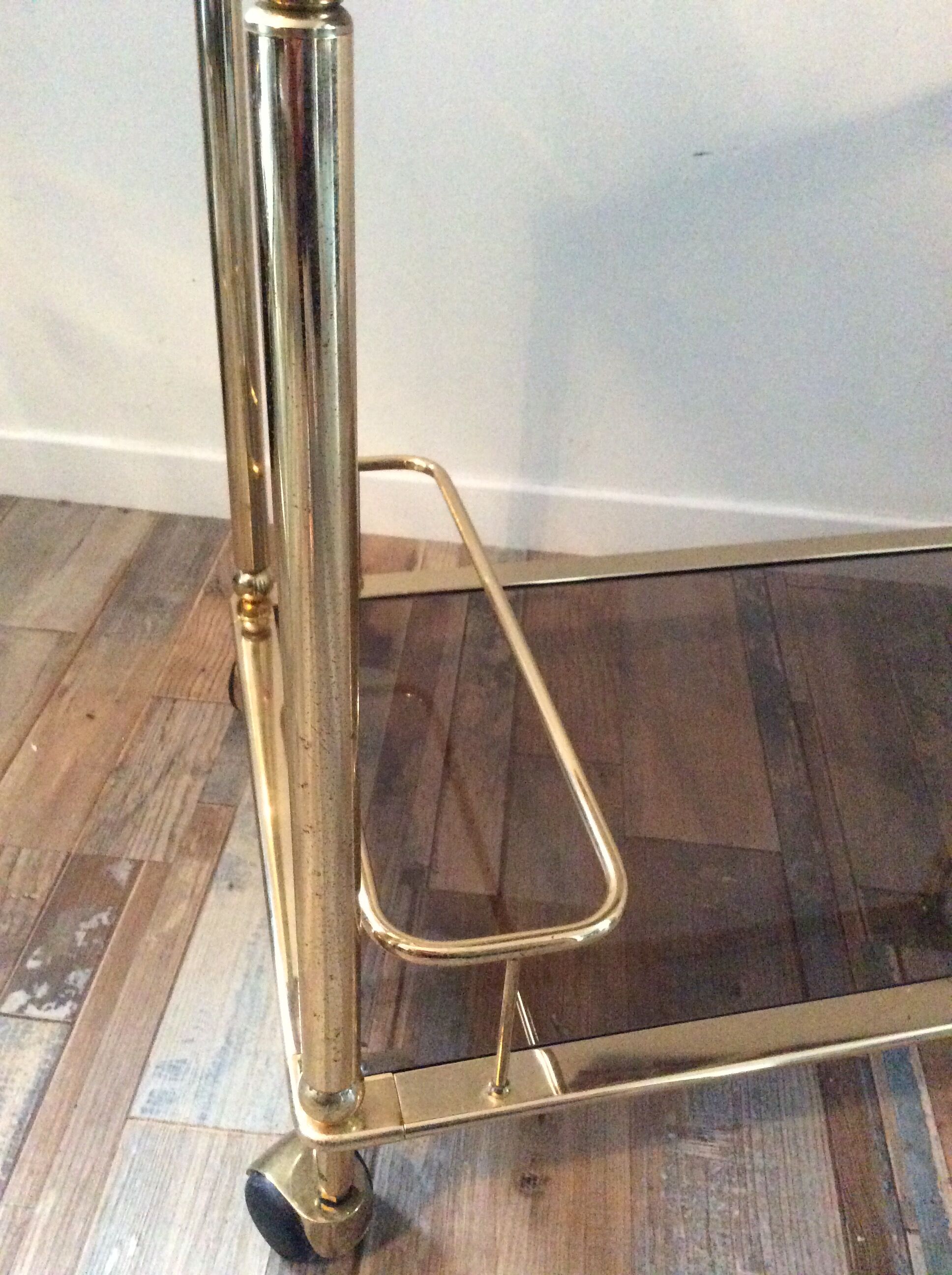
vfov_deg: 56.9
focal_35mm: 32
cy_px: 638
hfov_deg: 44.1
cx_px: 476
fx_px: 1177
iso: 640
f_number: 2.4
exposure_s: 1/17
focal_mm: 3.3
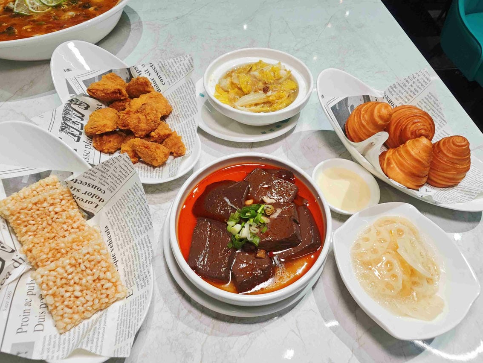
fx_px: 251
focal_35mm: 18
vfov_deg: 71.6
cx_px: 242
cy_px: 179
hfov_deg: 87.7
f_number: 1.8
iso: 80
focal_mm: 2.03
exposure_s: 1/120
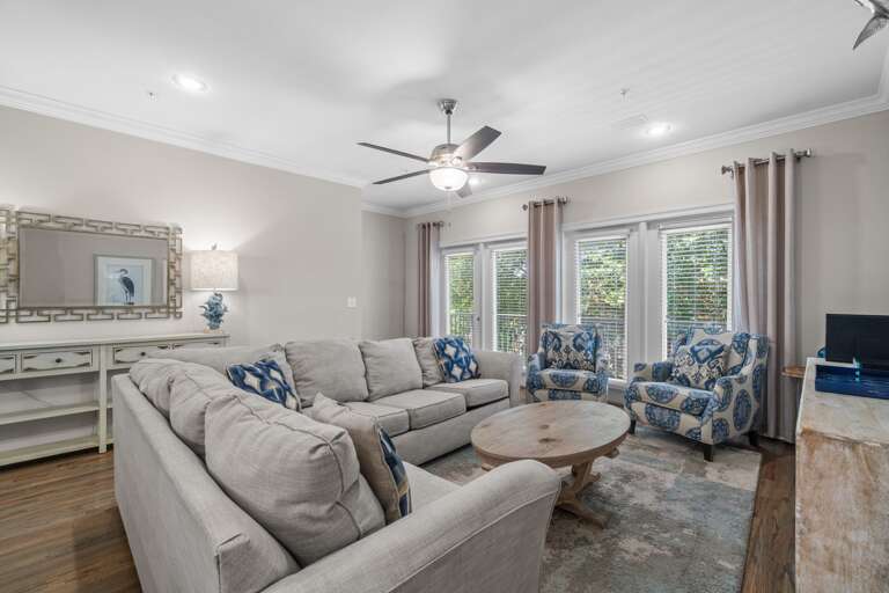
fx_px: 370
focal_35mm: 15
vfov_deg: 77.3
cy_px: 296
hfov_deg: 100.4
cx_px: 444
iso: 400
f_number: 9
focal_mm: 10
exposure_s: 2
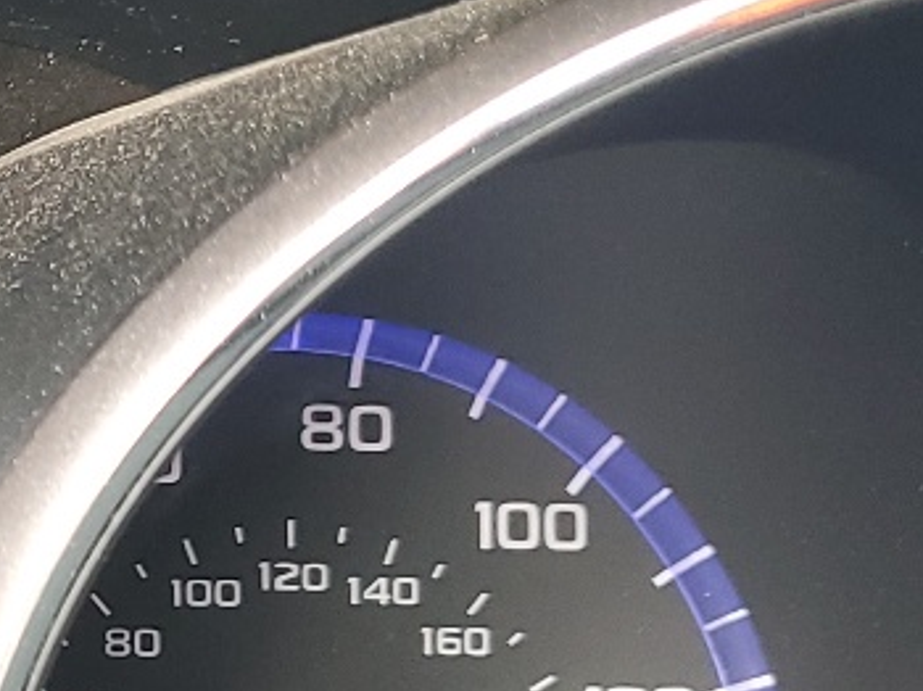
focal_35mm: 119
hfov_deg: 14.7
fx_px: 3171
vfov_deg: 12.3
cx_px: -675
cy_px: 678
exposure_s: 1/60.2
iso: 67
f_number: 1.5
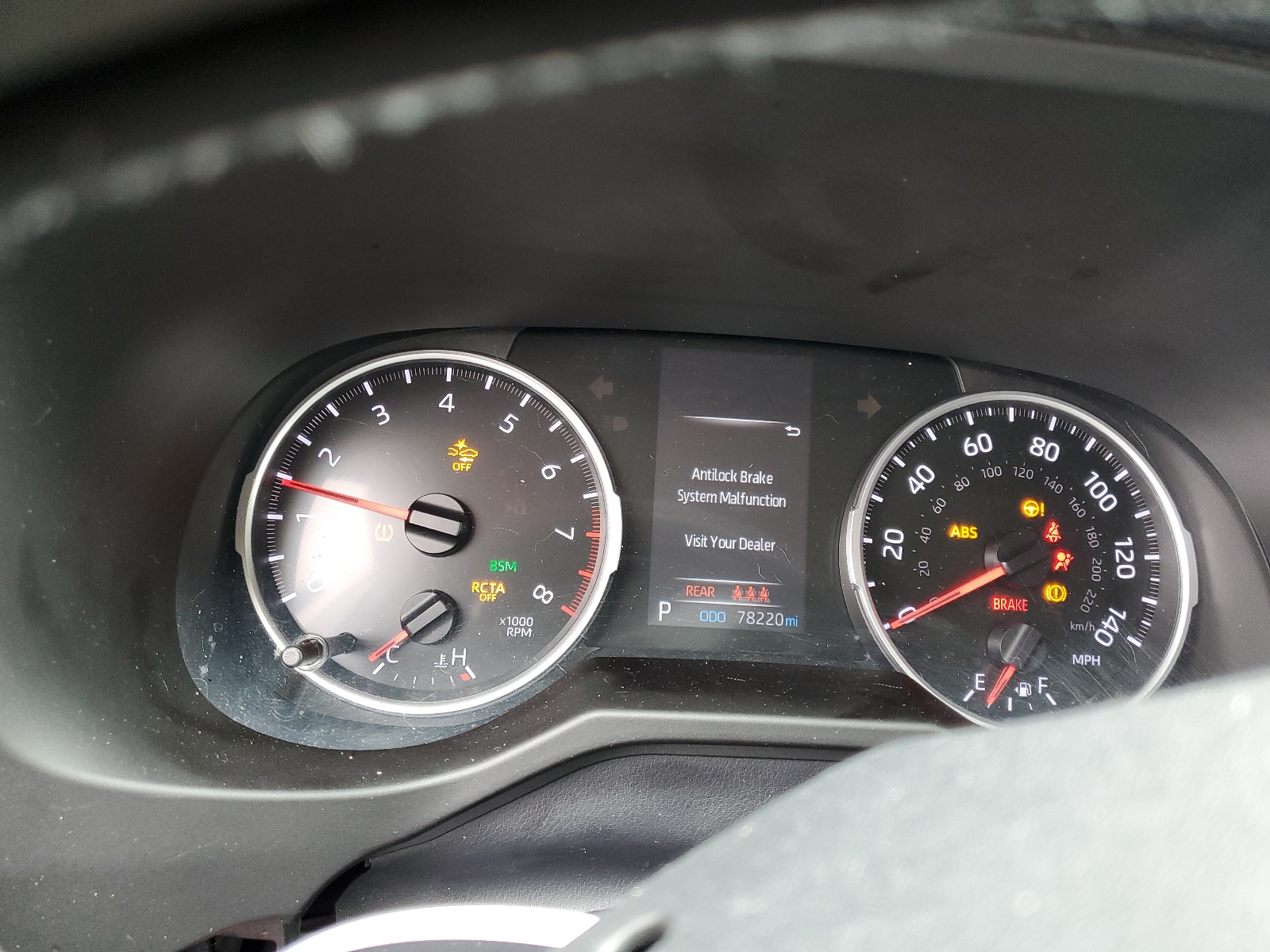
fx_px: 954
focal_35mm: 26
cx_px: 635
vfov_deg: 53.1
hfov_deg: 67.3
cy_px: 476
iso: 98
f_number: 1.5
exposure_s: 1/60.2
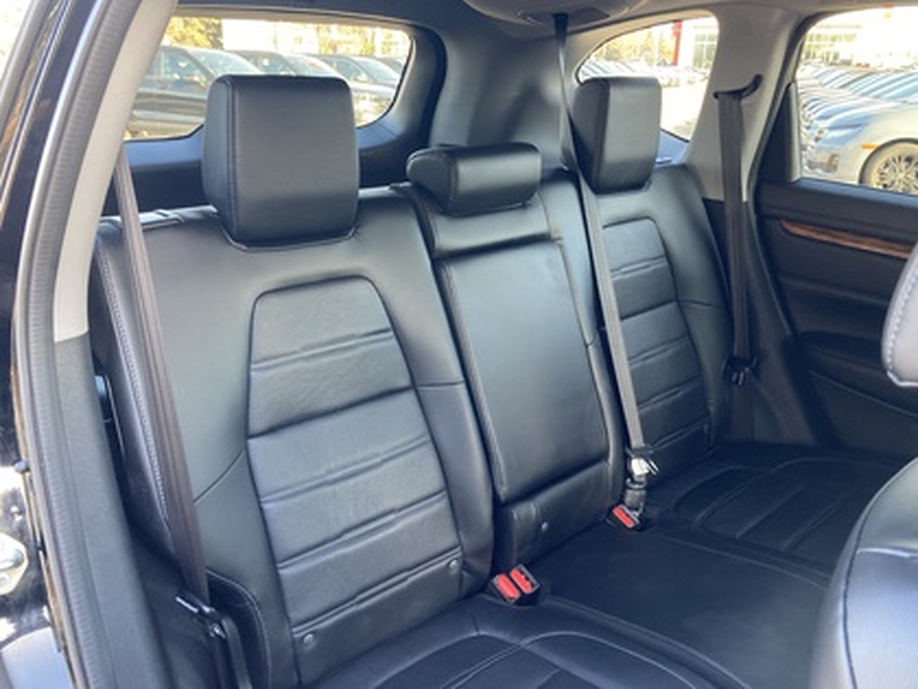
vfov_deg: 49.7
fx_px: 743
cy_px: 344
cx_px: 459
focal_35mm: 28
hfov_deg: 63.4
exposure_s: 1/60
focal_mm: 3.99
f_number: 1.8
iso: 160
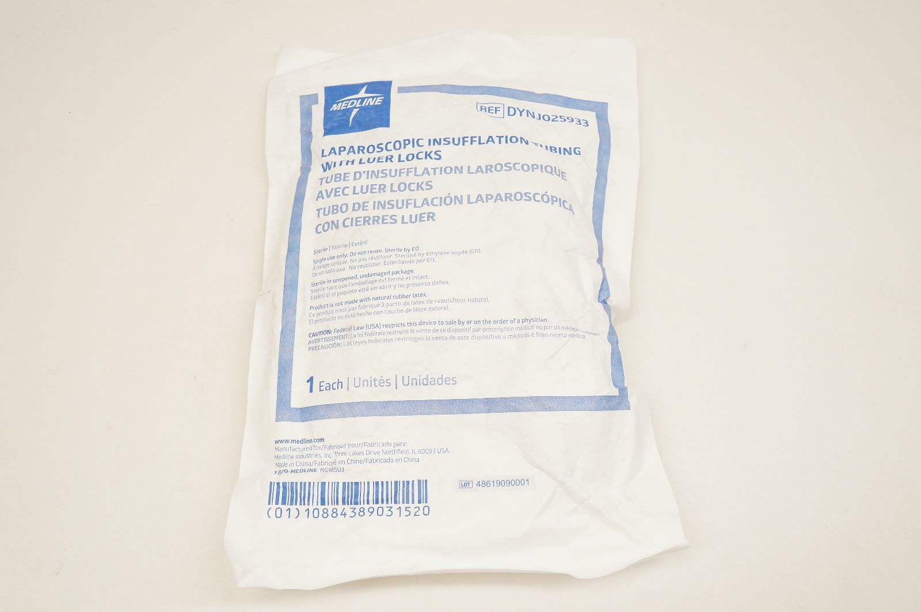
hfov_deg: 57.3
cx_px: 460
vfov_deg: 39.9
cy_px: 306
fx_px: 843
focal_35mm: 33
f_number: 6.3
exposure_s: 1/80
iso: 400
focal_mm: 22
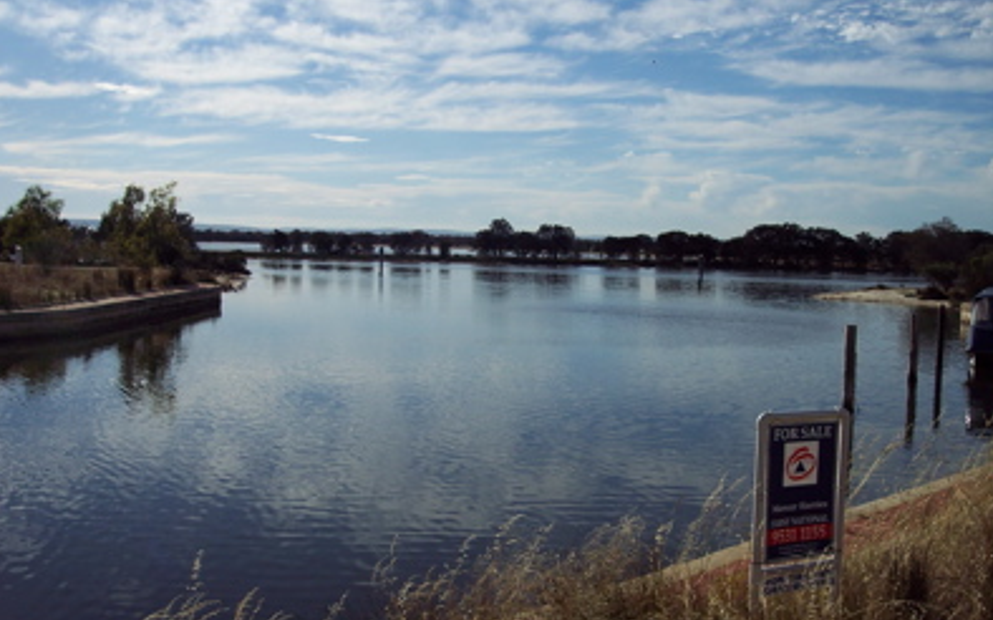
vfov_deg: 30.5
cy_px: 333
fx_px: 1136
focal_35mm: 42
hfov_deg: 47.2
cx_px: 491
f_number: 5.6
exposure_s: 1/1000
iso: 100
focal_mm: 8
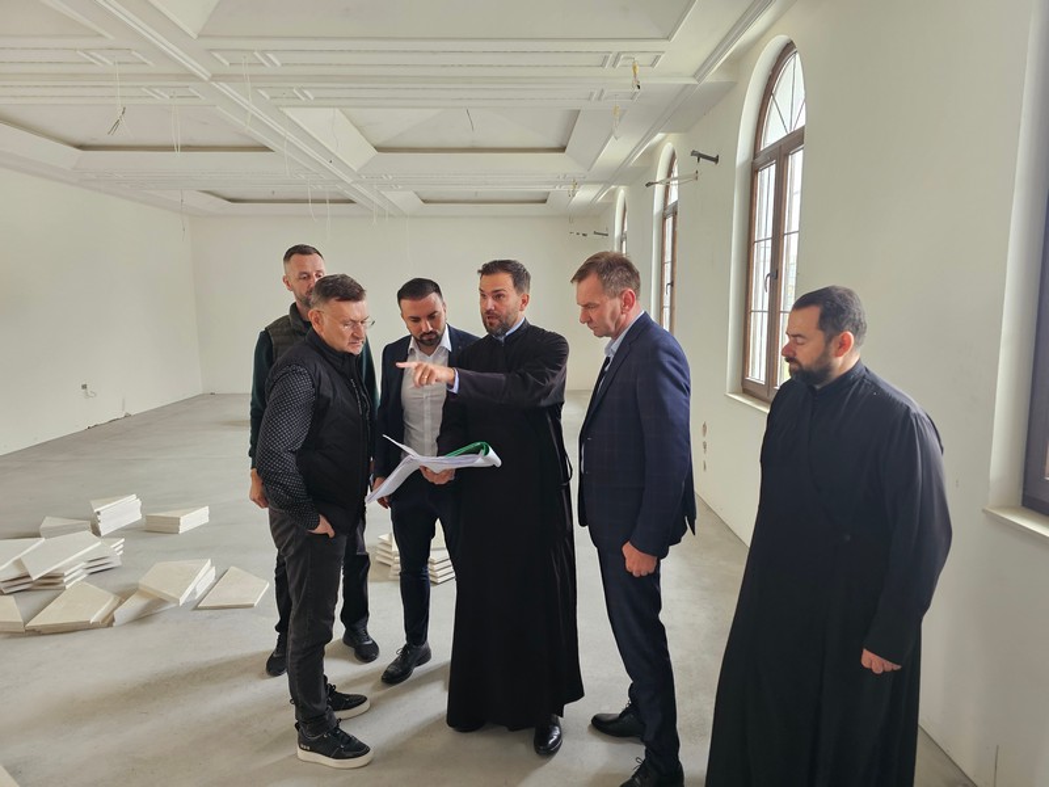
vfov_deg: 58.9
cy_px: 394
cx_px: 524
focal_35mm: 23
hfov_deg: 73.9
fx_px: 697
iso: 320
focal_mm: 6.3
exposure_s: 1/100
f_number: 1.7
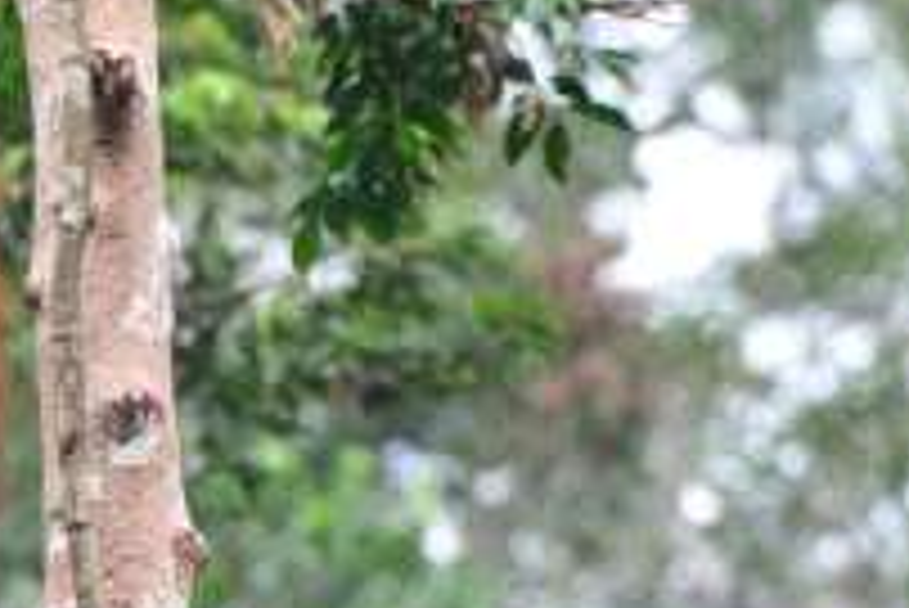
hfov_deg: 2.6
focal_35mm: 792
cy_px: 793
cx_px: 112
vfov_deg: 1.7
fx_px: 20012
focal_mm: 200
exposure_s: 1/200
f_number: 2.8
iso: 180
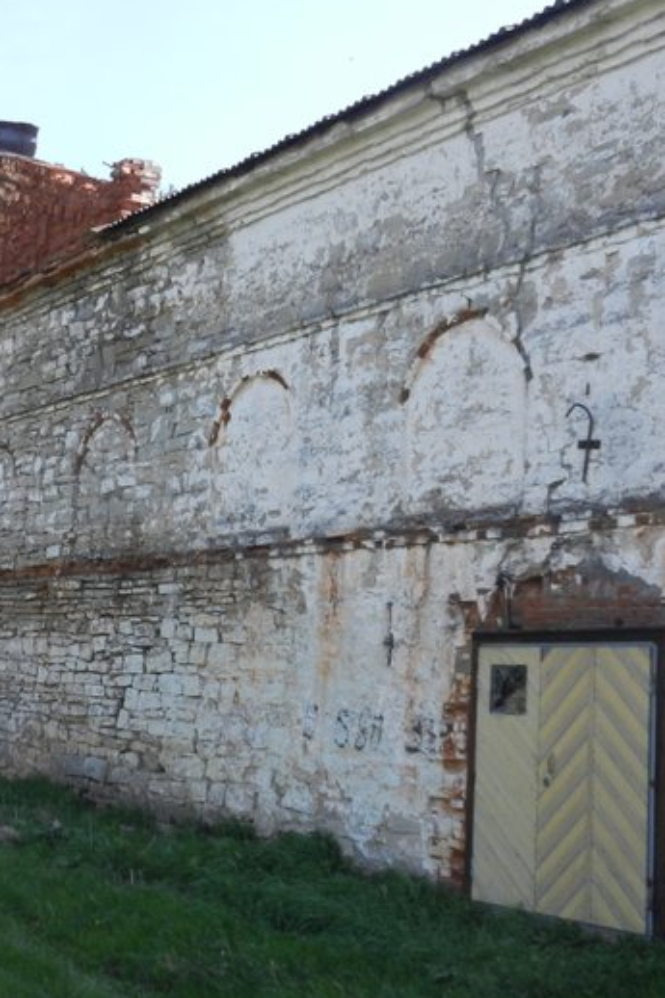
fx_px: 1469
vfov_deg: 37.5
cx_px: 50
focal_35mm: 53
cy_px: 538
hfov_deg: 24.7
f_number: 3.8
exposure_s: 1/640
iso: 160
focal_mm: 5.9
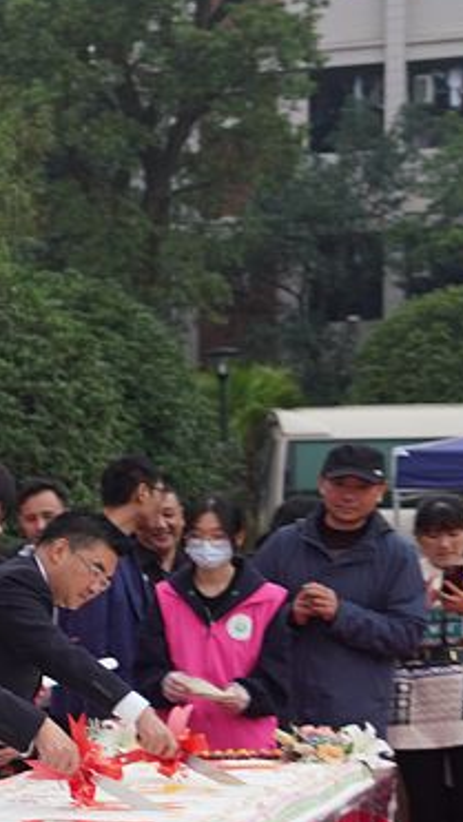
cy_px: 643
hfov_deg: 8.2
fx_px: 2878
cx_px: -764
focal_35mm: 132
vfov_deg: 16.2
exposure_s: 1/250
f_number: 4
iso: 320
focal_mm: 39
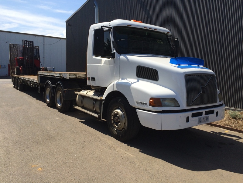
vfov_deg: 48.2
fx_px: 204
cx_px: 122
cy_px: 92
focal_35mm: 29
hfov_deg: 61.7
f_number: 2.2
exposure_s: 1/2283
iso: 32
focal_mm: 4.15
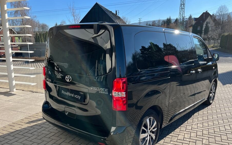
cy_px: 87
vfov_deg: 40.4
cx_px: 119
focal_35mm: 31
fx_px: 196
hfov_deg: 61.2
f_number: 1.6
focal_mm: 5.1
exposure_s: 1/1294
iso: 50
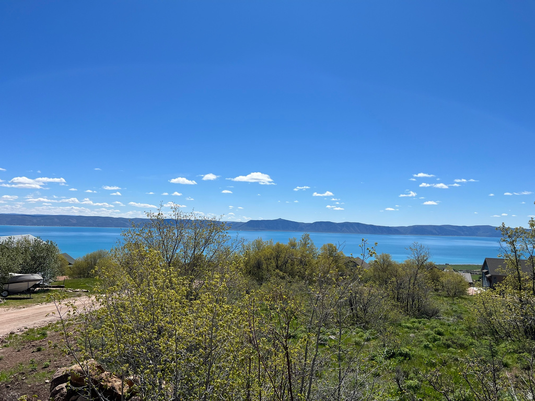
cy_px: 200
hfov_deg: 67.3
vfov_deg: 53.1
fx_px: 402
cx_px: 268
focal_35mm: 26
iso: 50
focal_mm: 5.7
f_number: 1.5
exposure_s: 1/8696
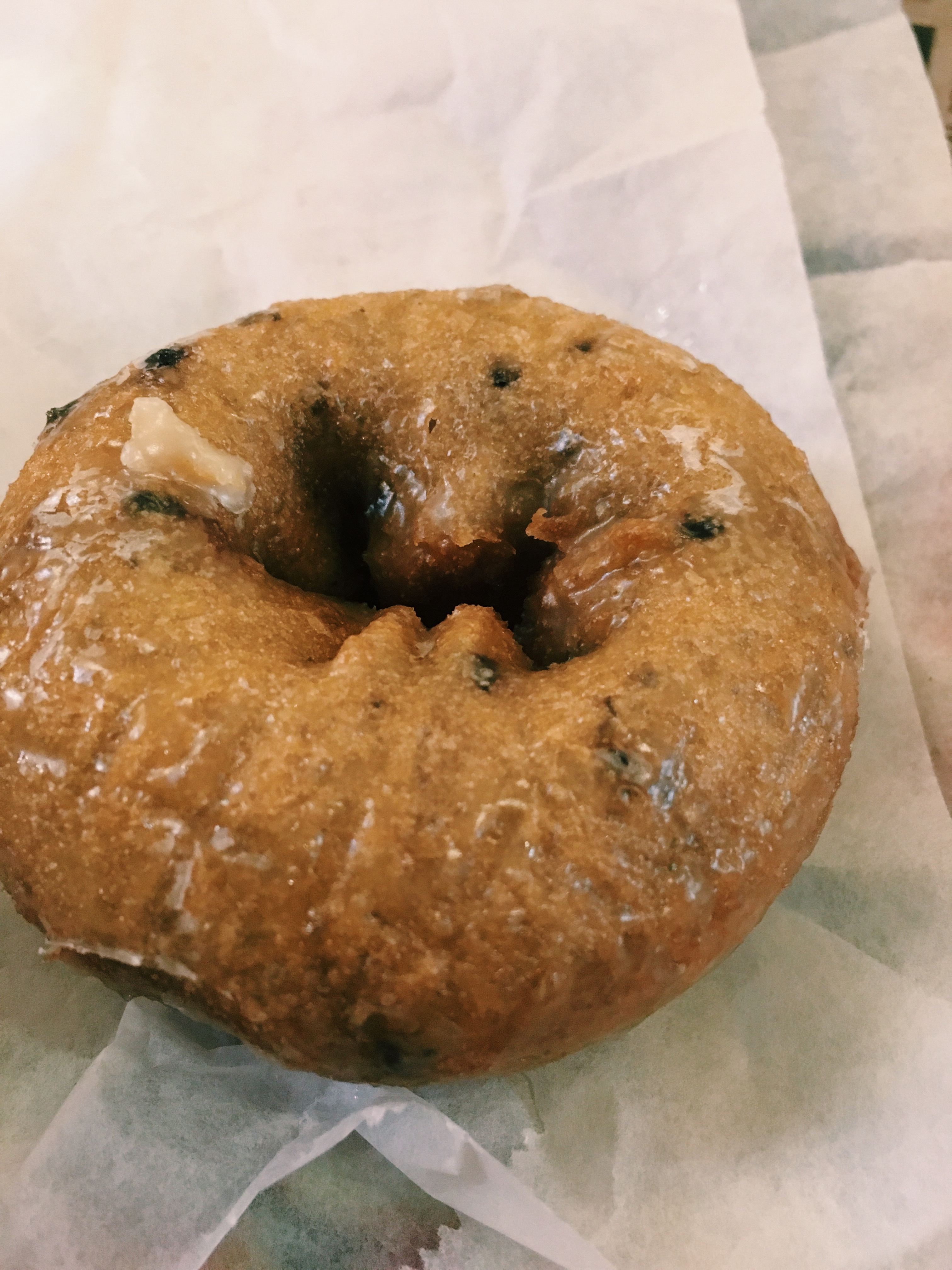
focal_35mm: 29
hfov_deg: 48.2
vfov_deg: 61.7
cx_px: 476
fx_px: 1063
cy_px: 635
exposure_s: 1/24
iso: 200
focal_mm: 4.15
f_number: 2.2
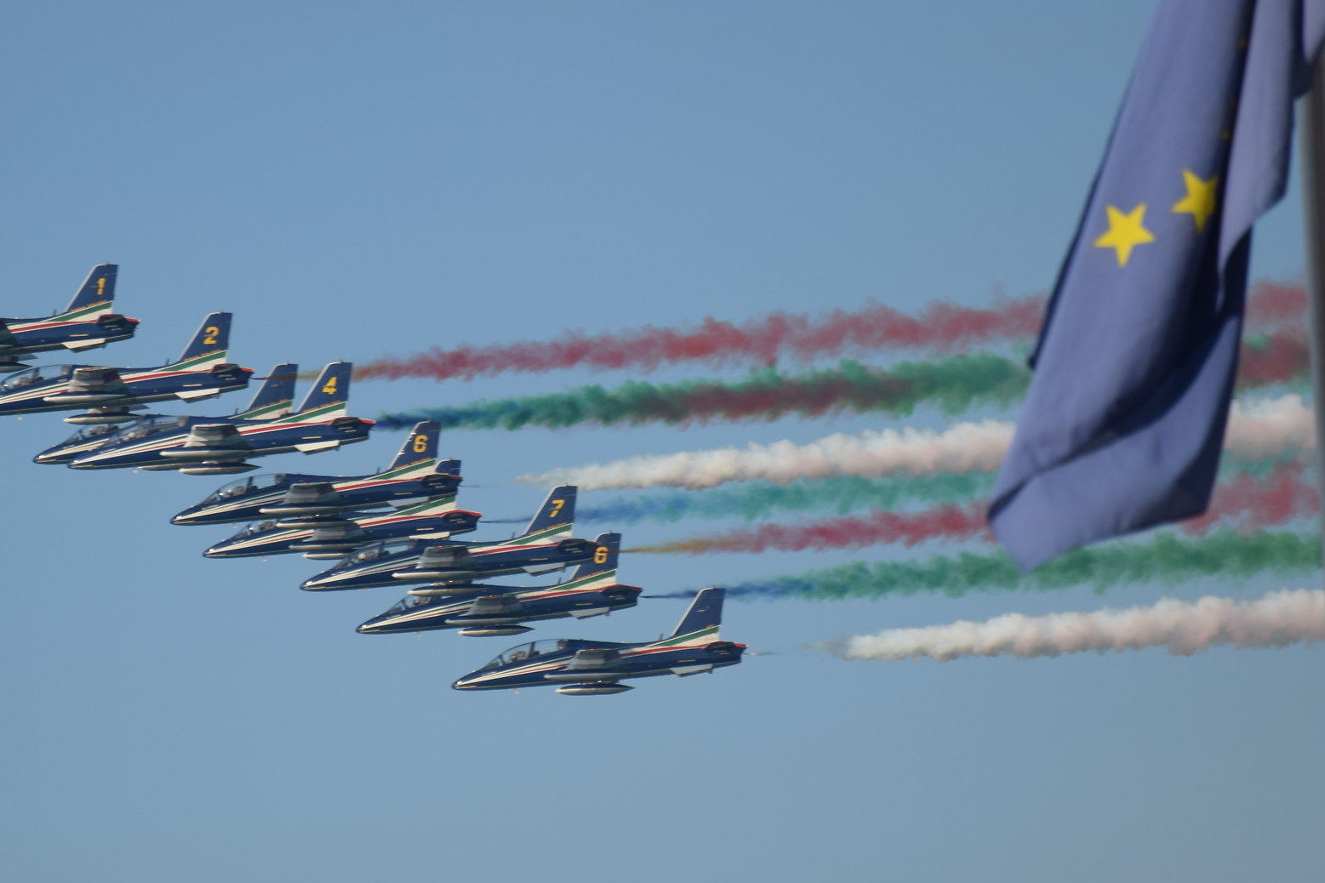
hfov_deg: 8.5
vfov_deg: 5.7
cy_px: 362
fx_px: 8935
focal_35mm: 243
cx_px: 531
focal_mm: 105
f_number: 6.3
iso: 100
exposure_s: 1/640
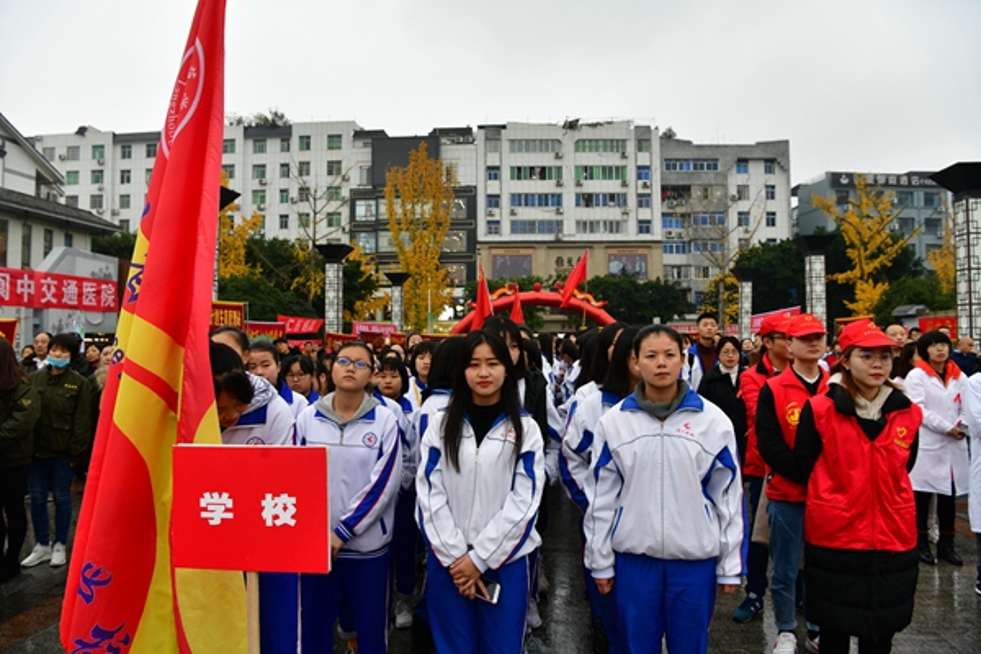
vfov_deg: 53.1
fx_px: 654
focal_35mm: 24
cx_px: 490
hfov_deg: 73.7
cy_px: 327
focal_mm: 24
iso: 800
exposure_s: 1/160
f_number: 7.1
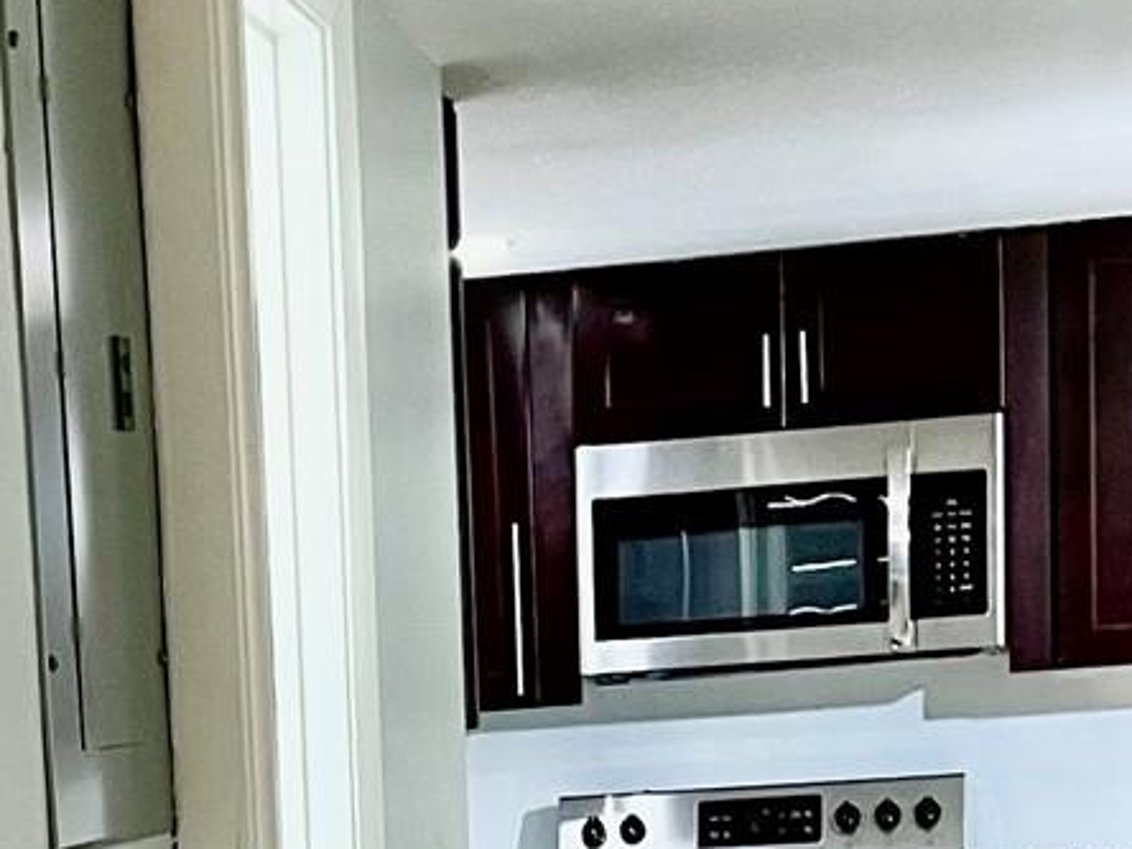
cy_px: 1494
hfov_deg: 16.1
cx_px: 41
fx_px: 3924
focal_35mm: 120
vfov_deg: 11.5
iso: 250
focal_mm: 5.7
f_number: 1.5
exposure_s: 1/60
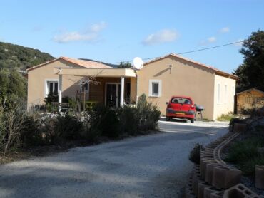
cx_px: 132
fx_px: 481
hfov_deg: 30.7
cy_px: 99
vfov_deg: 23.3
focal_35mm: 63
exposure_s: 1/350
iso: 100
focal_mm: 11.2
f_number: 5.6
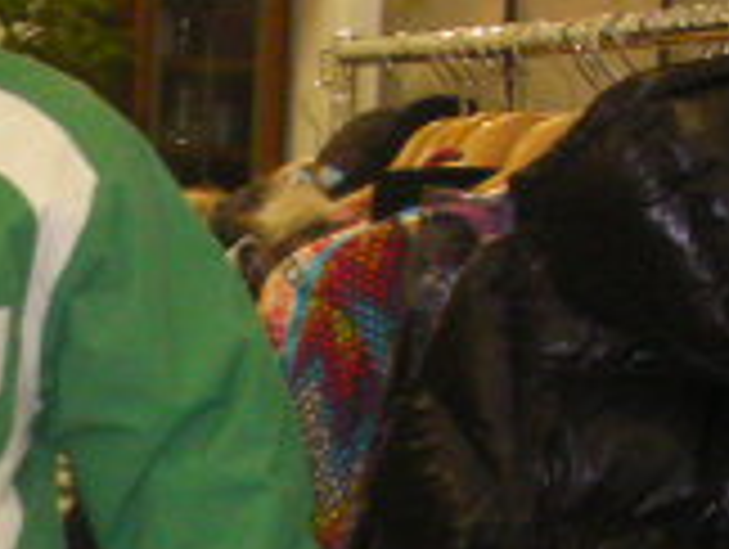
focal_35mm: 150
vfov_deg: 9.8
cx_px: 27
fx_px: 3164
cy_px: 630
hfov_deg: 13.0
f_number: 3.5
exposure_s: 1/30
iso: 234
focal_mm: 6.3
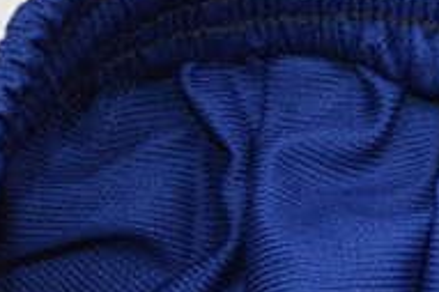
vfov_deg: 6.1
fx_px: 2693
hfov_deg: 8.9
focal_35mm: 221
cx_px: 825
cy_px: 497
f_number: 5
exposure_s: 1/200
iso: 400
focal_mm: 26
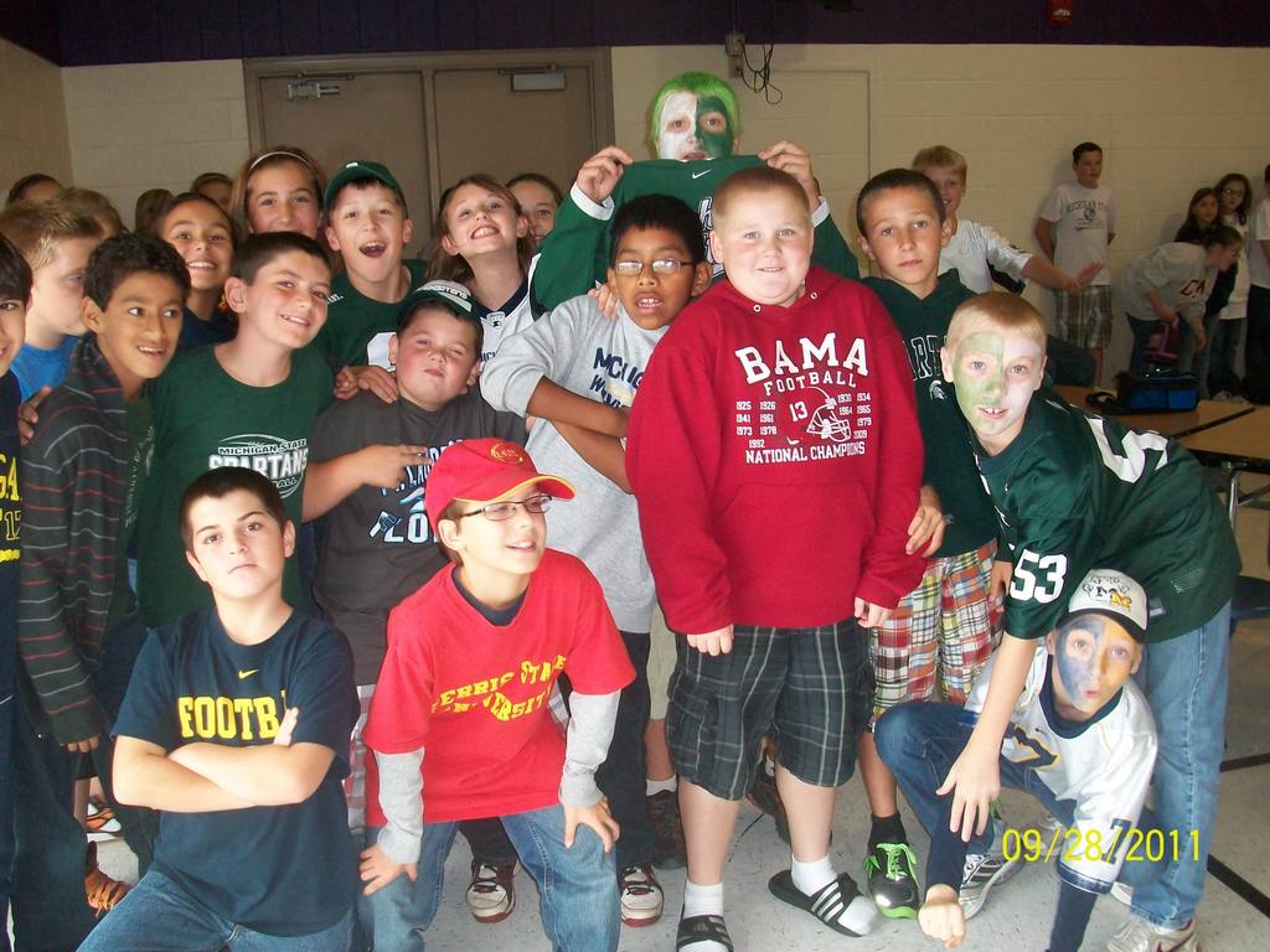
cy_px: 476
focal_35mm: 34
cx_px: 635
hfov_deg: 54.0
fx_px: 1247
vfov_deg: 41.8
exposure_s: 1/60
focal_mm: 5.7
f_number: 2.8
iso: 120
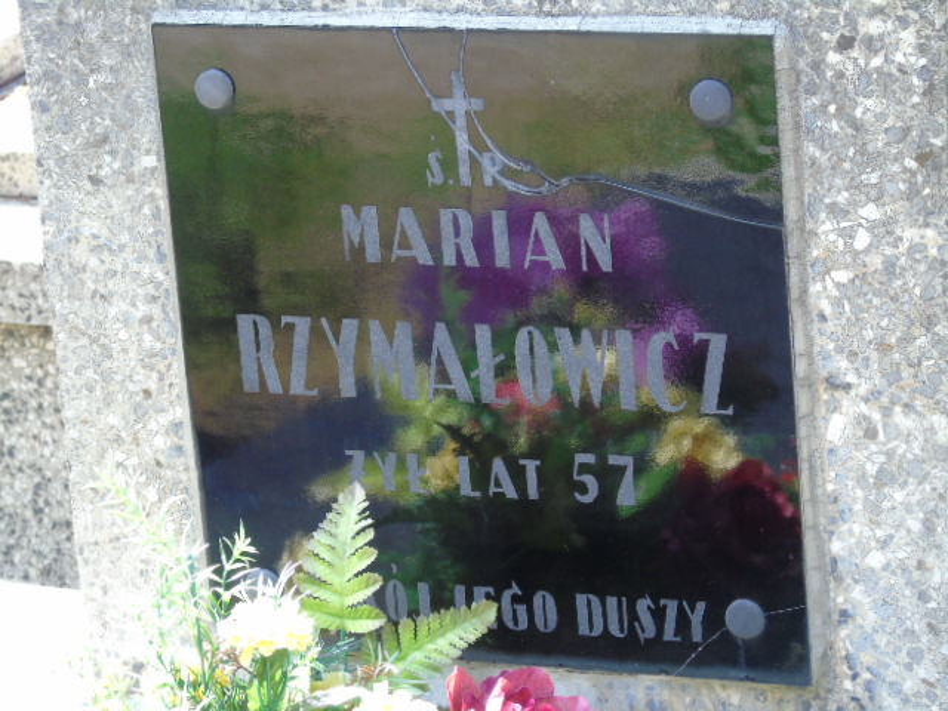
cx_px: 474
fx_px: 4437
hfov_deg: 12.2
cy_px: 356
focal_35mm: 162
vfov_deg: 9.2
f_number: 4.9
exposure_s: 1/125
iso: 250
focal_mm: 29
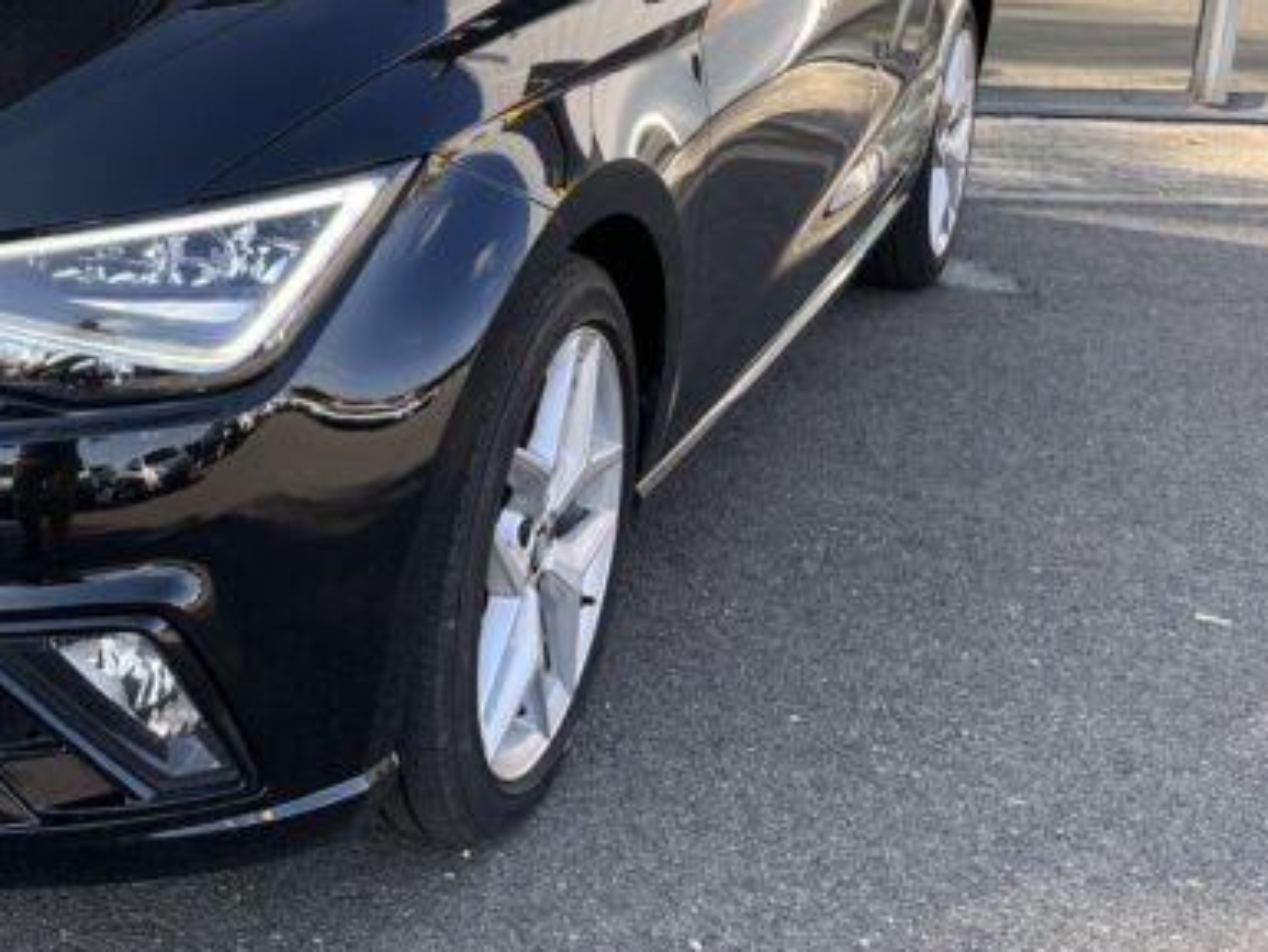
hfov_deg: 32.7
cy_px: 194
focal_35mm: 54
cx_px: 0
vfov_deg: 26.6
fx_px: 1979
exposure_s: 1/469
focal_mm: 5.1
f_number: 1.6
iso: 50
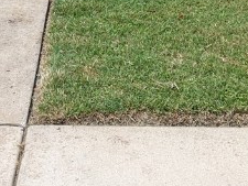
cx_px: 86
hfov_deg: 18.0
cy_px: -193
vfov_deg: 12.0
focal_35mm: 109
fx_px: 781
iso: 140
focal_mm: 8.67
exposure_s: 1/4000
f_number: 1.8
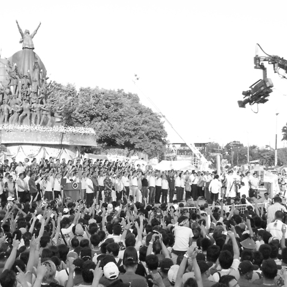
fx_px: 441
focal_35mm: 47
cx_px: 124
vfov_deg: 36.1
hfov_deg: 36.0
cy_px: 141
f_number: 4.8
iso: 200
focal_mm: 6.5
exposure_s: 1/250
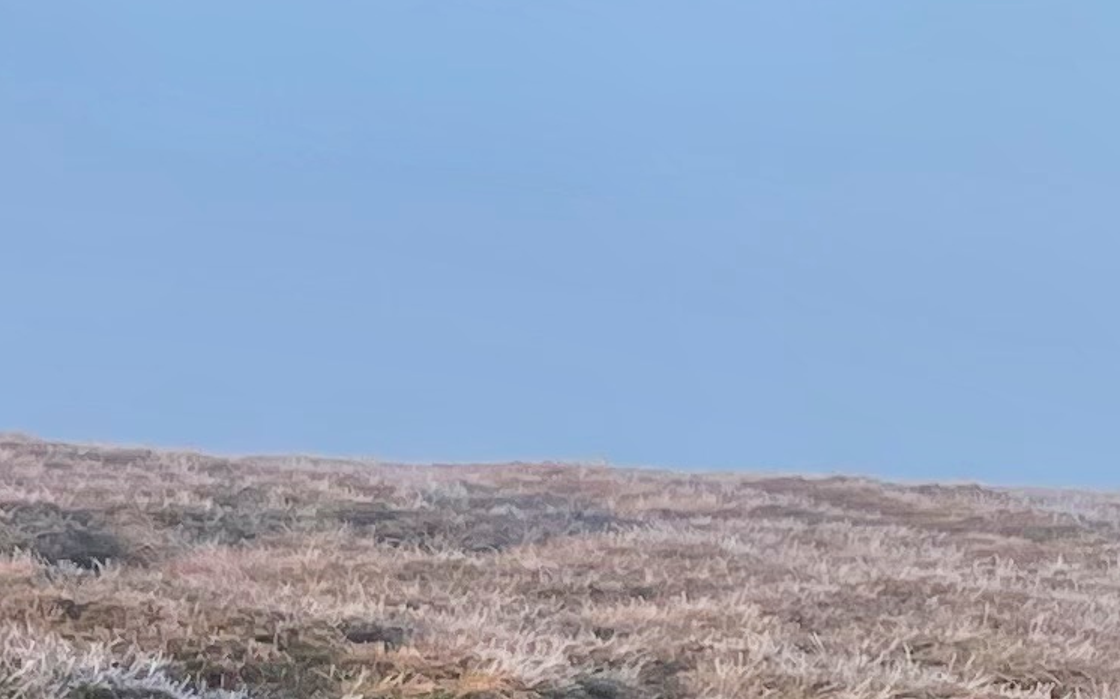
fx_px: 4547
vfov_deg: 8.6
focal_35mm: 149
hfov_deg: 12.0
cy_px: 952
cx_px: -1330
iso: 32
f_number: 1.6
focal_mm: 4.2
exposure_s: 1/1289
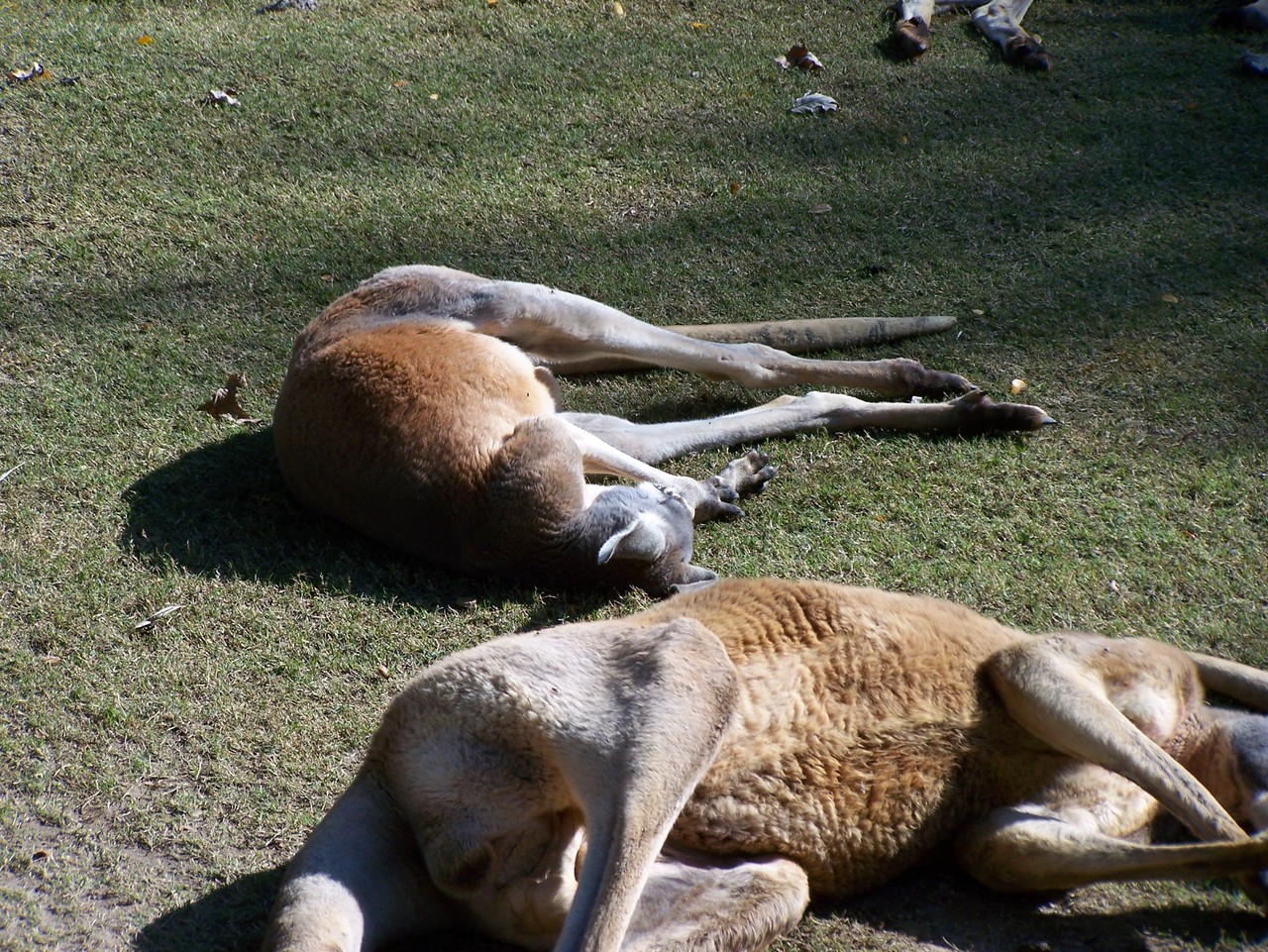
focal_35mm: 169
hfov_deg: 11.7
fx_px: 6193
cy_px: 476
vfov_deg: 8.8
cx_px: 634
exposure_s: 1/800
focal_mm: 28
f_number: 3.2
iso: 80
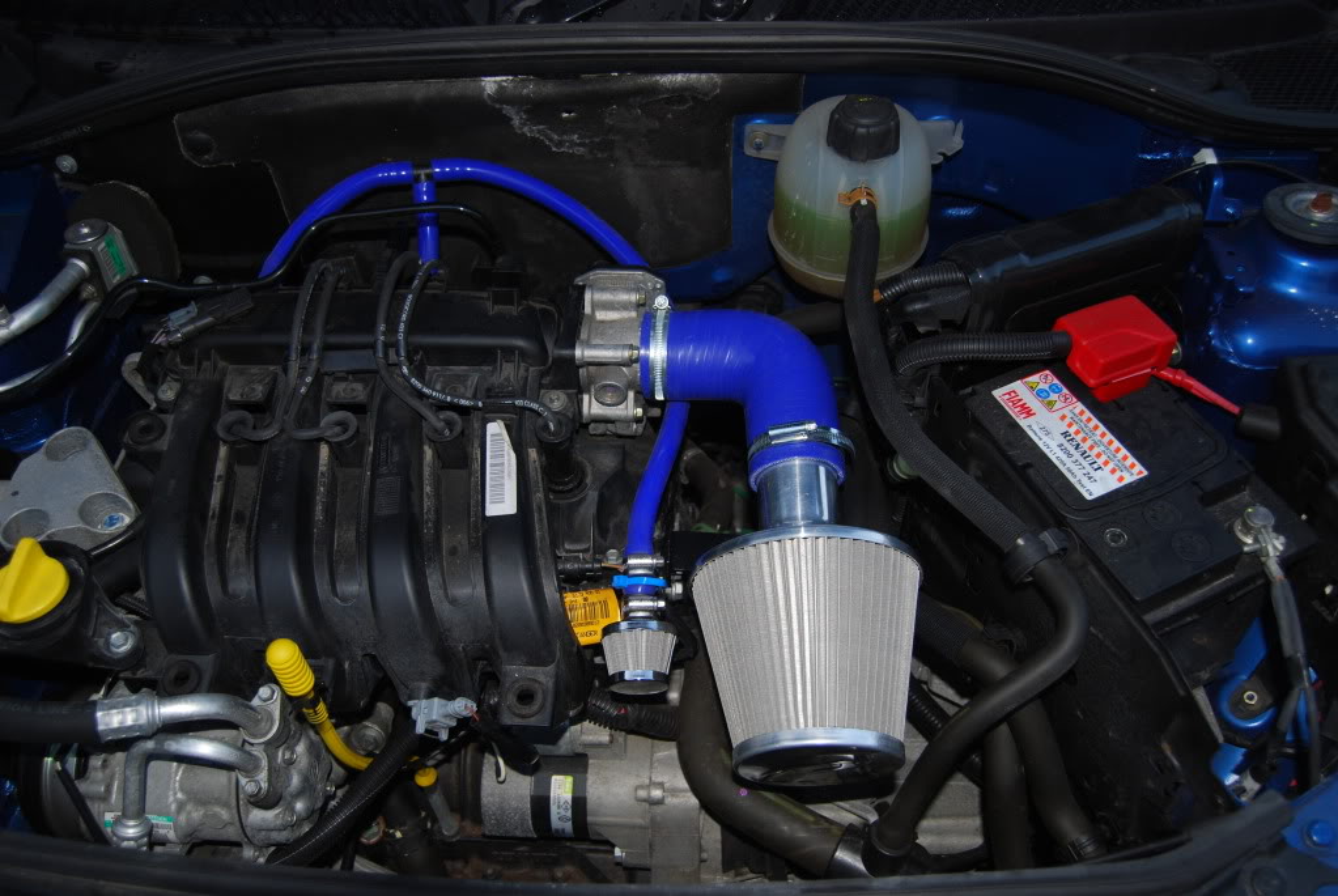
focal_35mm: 28
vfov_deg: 45.8
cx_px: 669
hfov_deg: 64.5
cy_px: 448
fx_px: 1061
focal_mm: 19
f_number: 3.5
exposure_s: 1/60
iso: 200
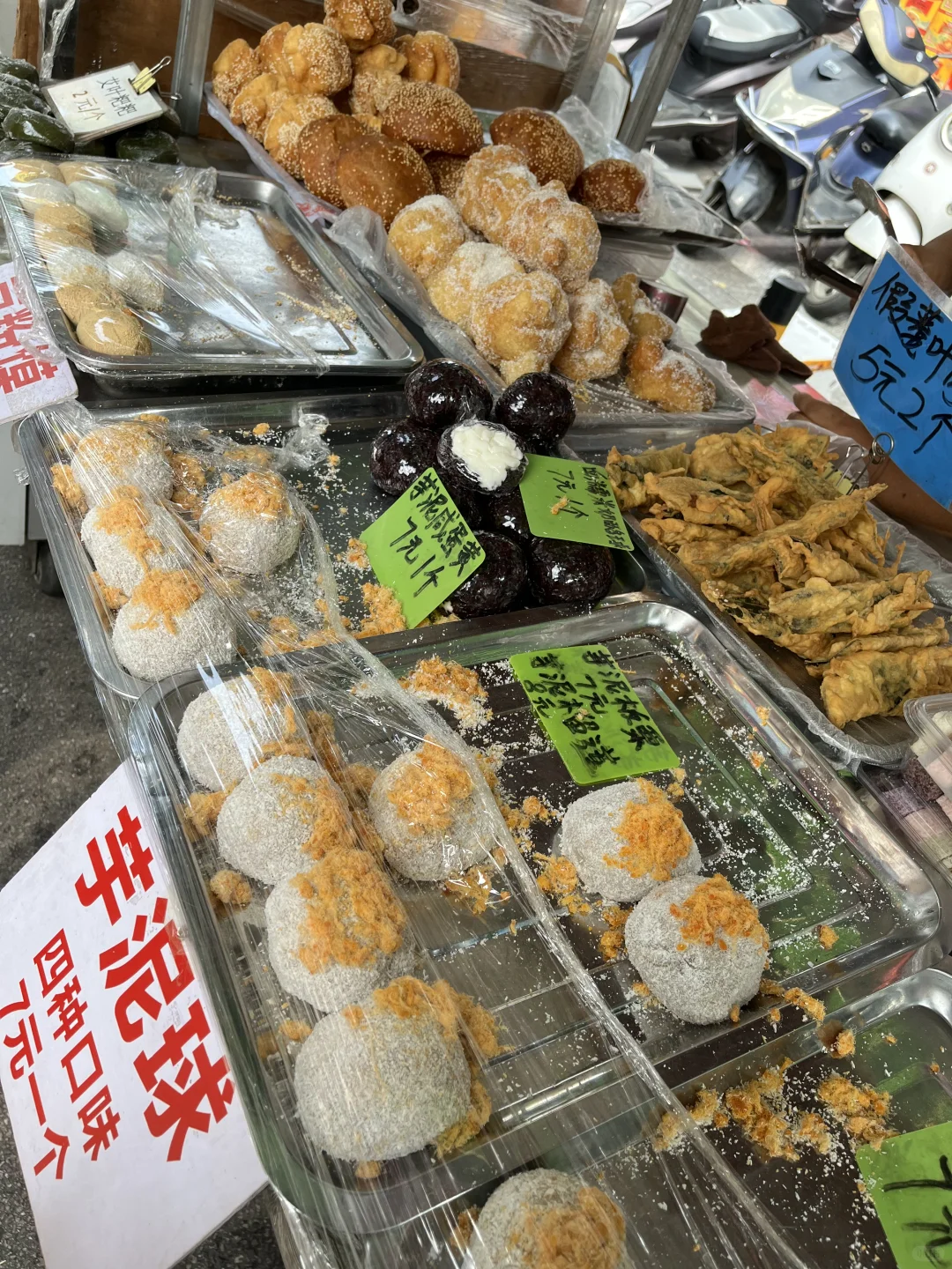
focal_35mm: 26
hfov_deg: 53.1
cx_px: 476
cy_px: 634
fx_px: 953
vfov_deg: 67.3
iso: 50
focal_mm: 5.1
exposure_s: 1/303
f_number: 1.6
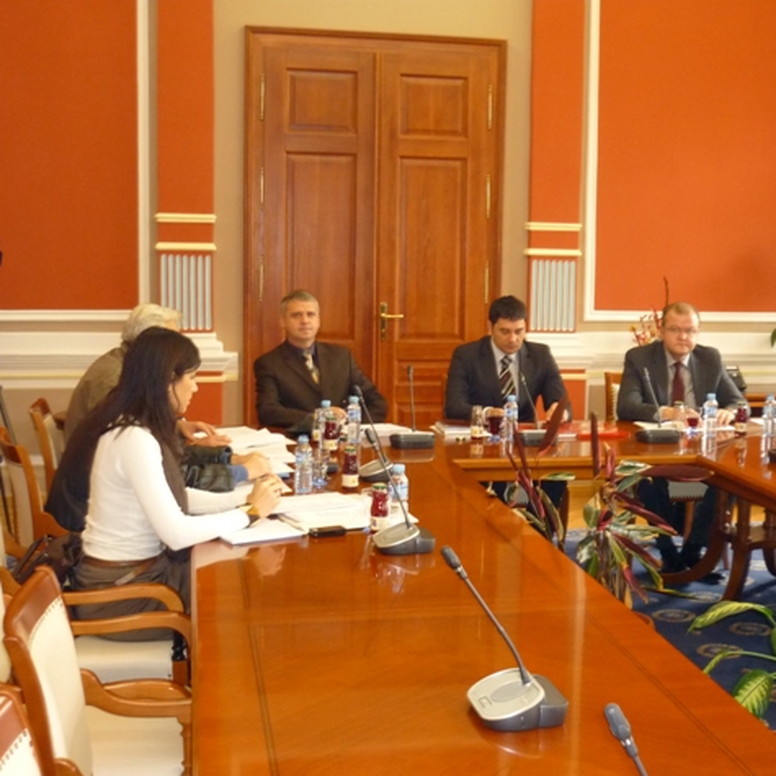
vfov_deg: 34.0
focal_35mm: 50
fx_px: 1268
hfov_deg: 33.8
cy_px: 390
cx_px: 510
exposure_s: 1/8
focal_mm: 6.9
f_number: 3
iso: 320
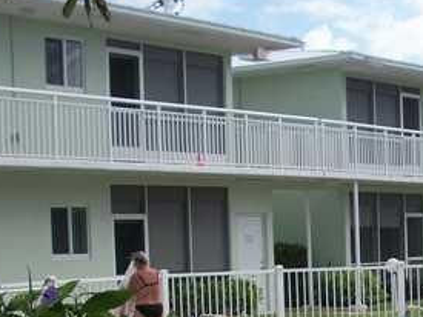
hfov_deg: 18.5
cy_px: 366
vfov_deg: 14.1
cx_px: 469
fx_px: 1246
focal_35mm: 102
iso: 80
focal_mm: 6.3
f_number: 8.8
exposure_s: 1/160
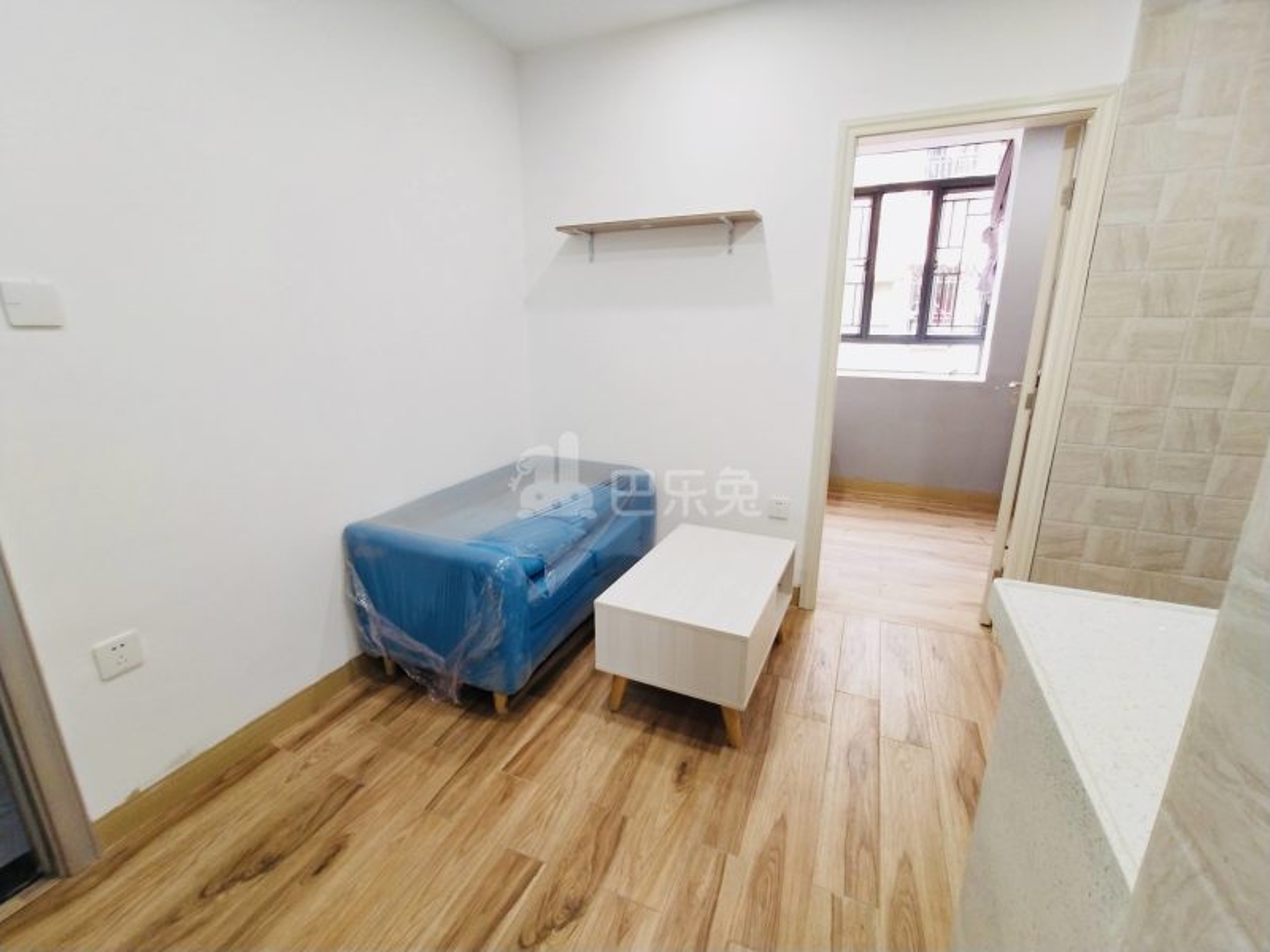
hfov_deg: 98.2
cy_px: 476
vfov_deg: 81.7
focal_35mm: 15
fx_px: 550
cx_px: 635
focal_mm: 2.04
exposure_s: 1/33.3
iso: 348
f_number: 2.4
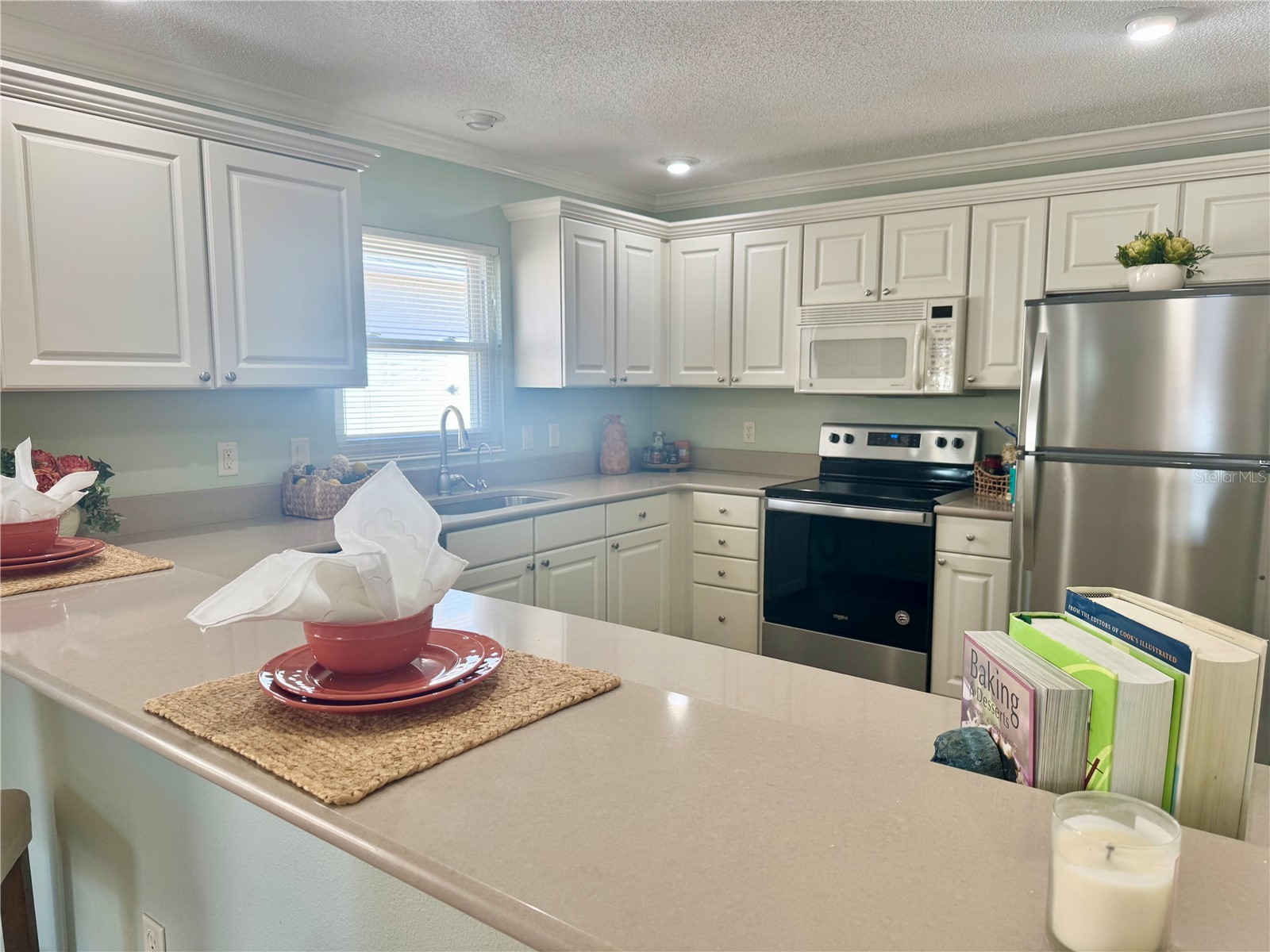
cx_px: 635
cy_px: 476
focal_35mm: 24
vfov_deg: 56.8
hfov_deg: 71.6
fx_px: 881
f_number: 1.78
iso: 100
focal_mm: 6.76
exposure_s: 1/139
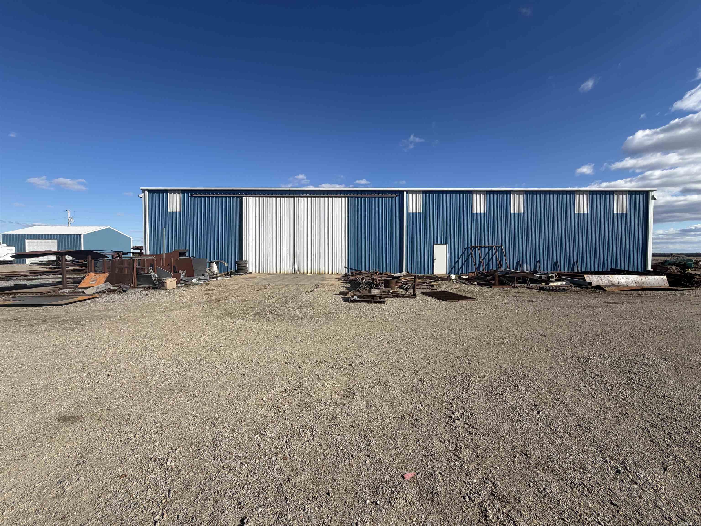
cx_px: 350
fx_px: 284
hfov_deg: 102.1
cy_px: 263
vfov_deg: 85.7
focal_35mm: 14
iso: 20
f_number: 2.2
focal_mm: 2.22
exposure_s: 1/1050
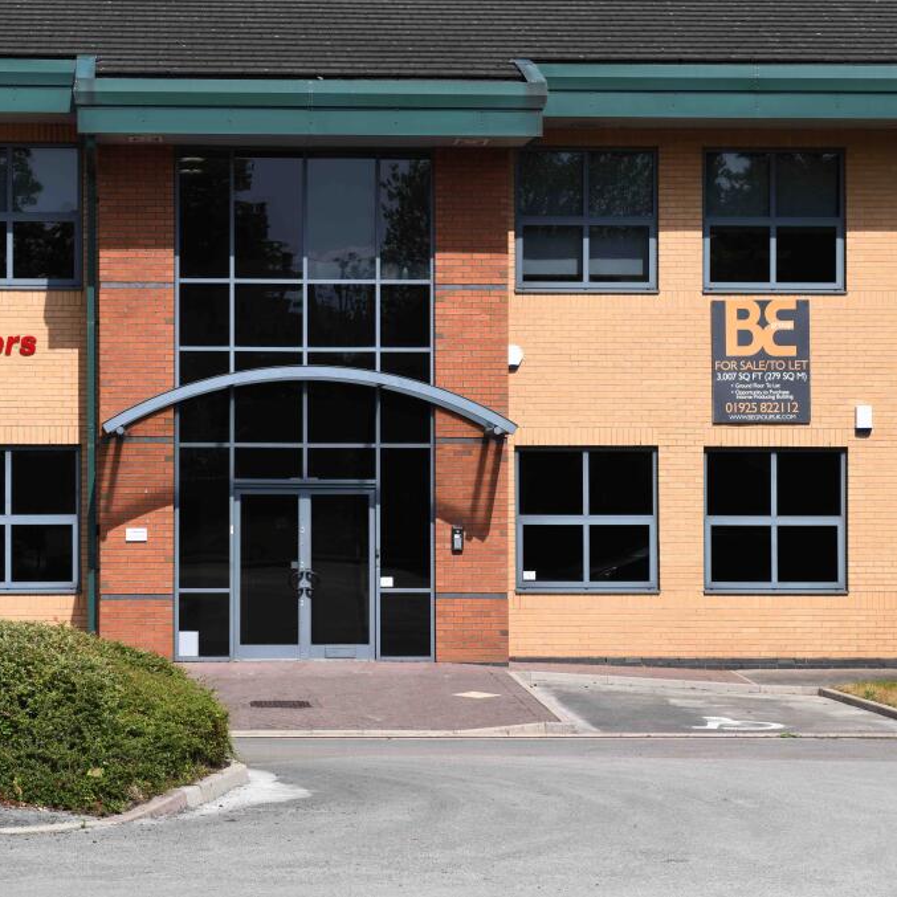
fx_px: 2639
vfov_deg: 19.3
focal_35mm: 90
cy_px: 447
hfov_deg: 19.2
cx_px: 272
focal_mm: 70
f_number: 13
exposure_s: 1/640
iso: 500
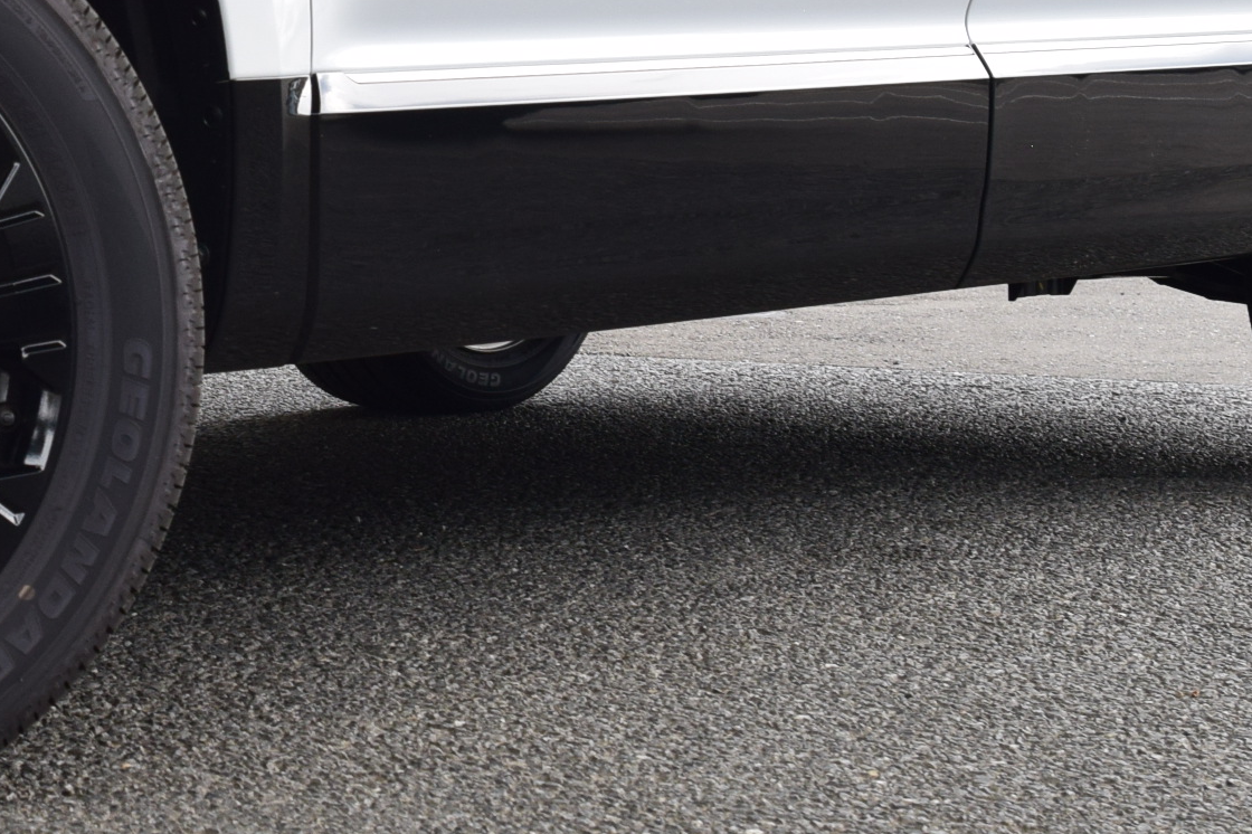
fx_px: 4045
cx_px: 121
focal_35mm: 116
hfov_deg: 17.3
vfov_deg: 11.7
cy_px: 176
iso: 400
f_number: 9
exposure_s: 1/160
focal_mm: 29
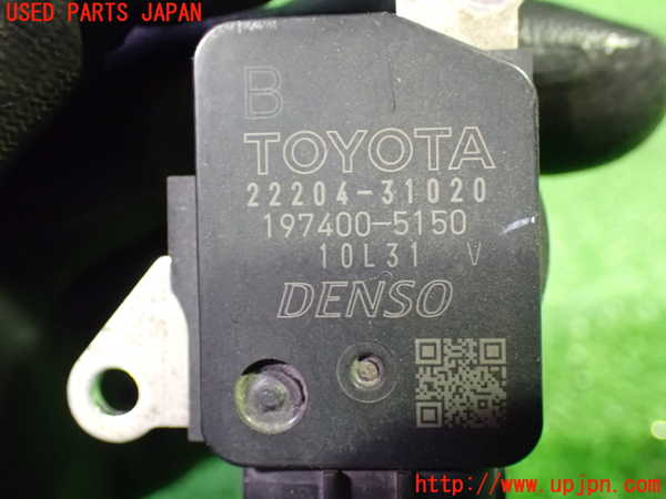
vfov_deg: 35.1
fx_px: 789
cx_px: 333
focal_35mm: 41
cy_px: 250
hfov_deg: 45.8
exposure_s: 1/20
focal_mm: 7.31
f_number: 2.8
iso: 1600
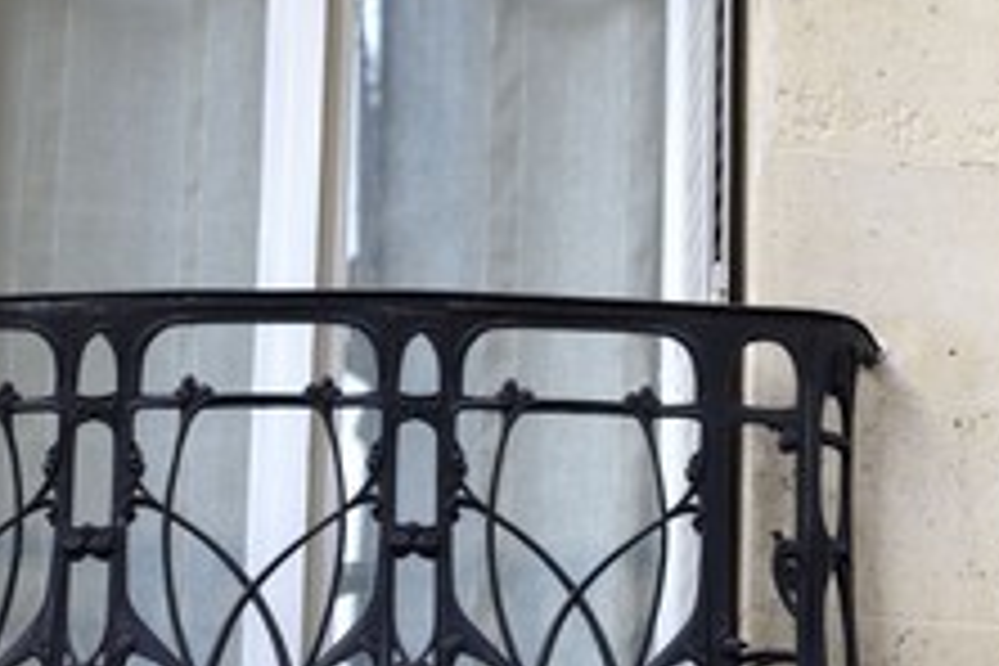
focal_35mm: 212
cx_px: 932
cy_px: 446
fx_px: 5883
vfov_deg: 6.5
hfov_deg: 9.7
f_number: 3.5
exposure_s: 1/80
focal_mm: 112
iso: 200
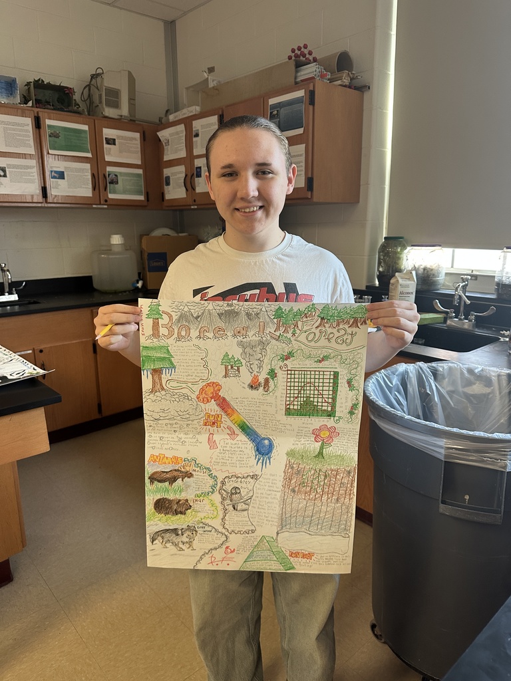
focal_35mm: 24
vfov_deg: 71.6
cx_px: 256
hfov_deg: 56.8
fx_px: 472
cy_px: 340
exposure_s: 1/83
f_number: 1.78
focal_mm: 6.86
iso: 250
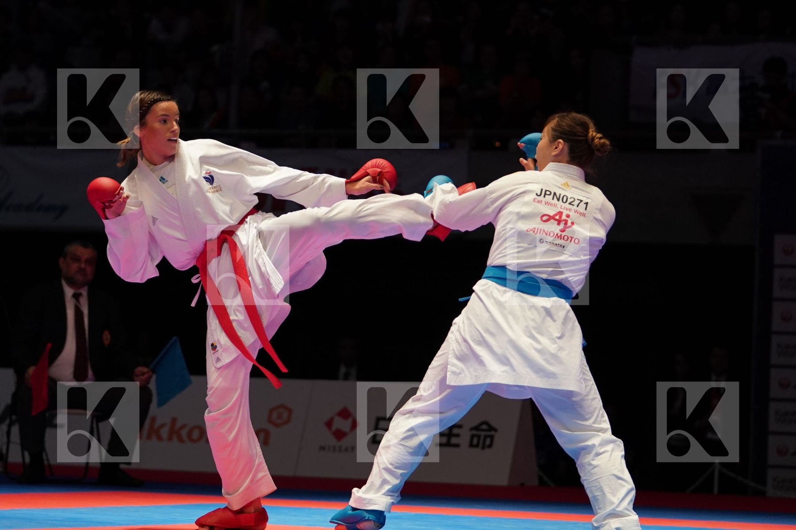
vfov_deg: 9.5
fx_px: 3206
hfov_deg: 14.2
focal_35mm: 145
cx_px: 398
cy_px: 265
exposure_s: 1/1000
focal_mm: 97
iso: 1600
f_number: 2.8
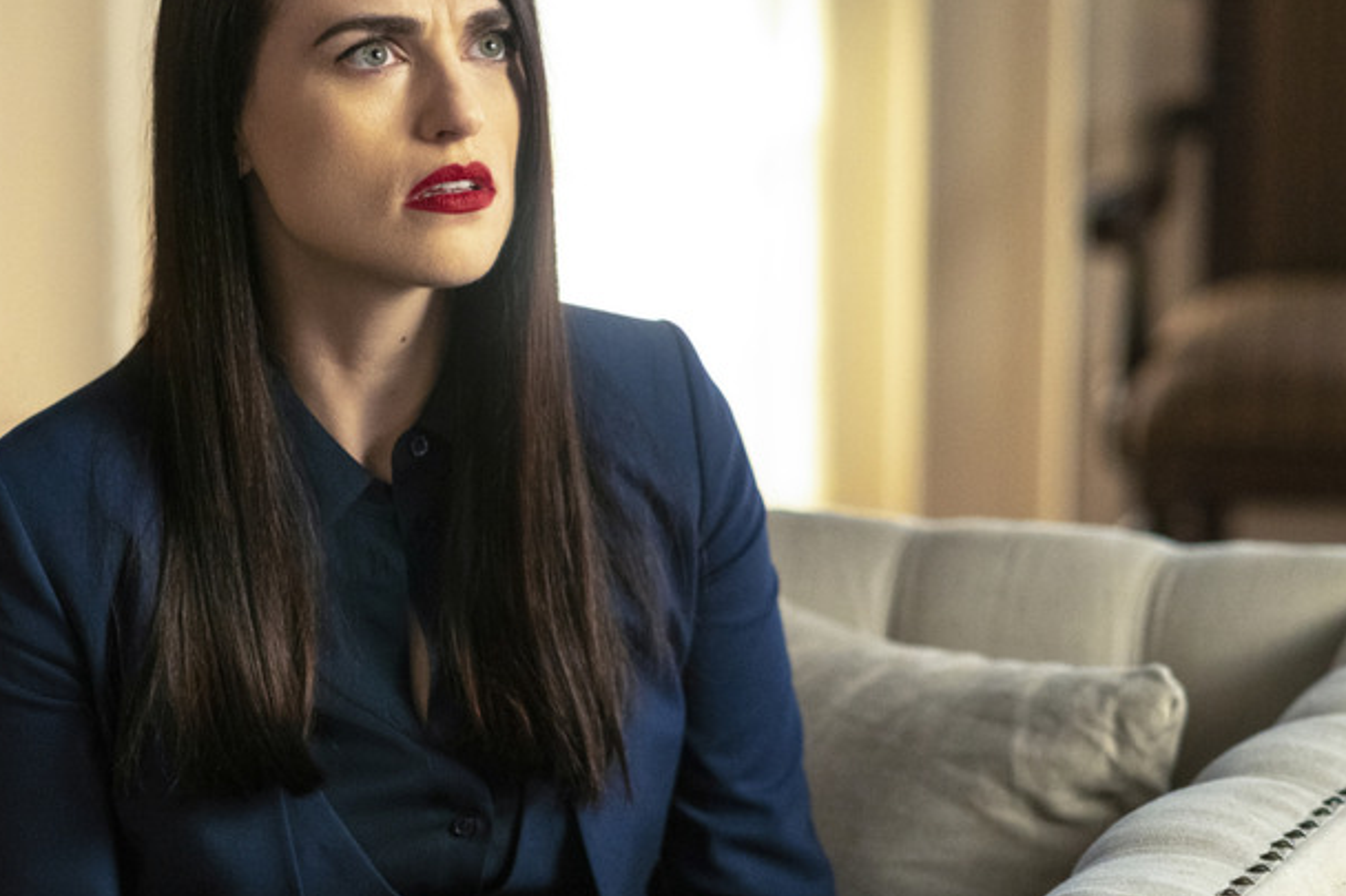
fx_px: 6116
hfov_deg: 12.6
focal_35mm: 164
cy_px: 407
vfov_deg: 8.4
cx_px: 529
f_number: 2.2
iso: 2000
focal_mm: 85
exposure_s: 1/160
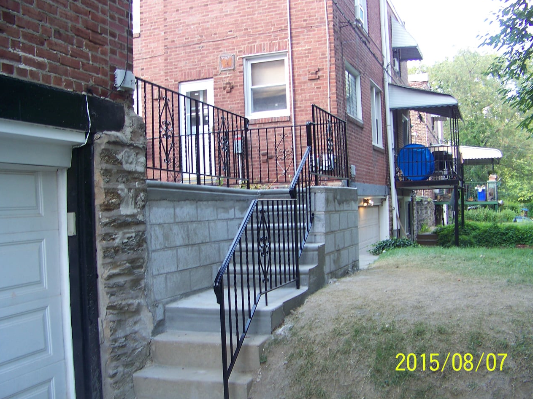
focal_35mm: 38
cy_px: 206
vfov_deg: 37.7
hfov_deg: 49.0
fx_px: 585
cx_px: 257
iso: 64
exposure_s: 1/40
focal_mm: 5.85
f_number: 2.8
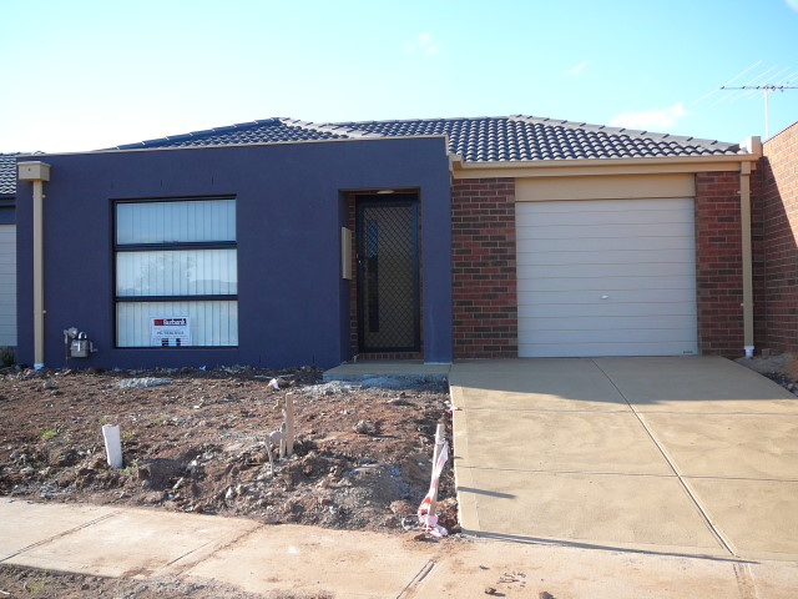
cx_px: 399
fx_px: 807
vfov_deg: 40.7
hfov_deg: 52.6
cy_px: 300
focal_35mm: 35
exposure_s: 1/400
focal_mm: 5.2
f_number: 2.8
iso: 80
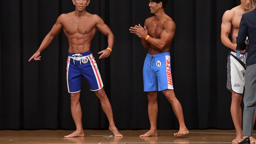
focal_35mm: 268
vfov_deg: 4.5
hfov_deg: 8.1
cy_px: 62
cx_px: 128
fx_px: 1819
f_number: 5.6
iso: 6400
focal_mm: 170
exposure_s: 1/400
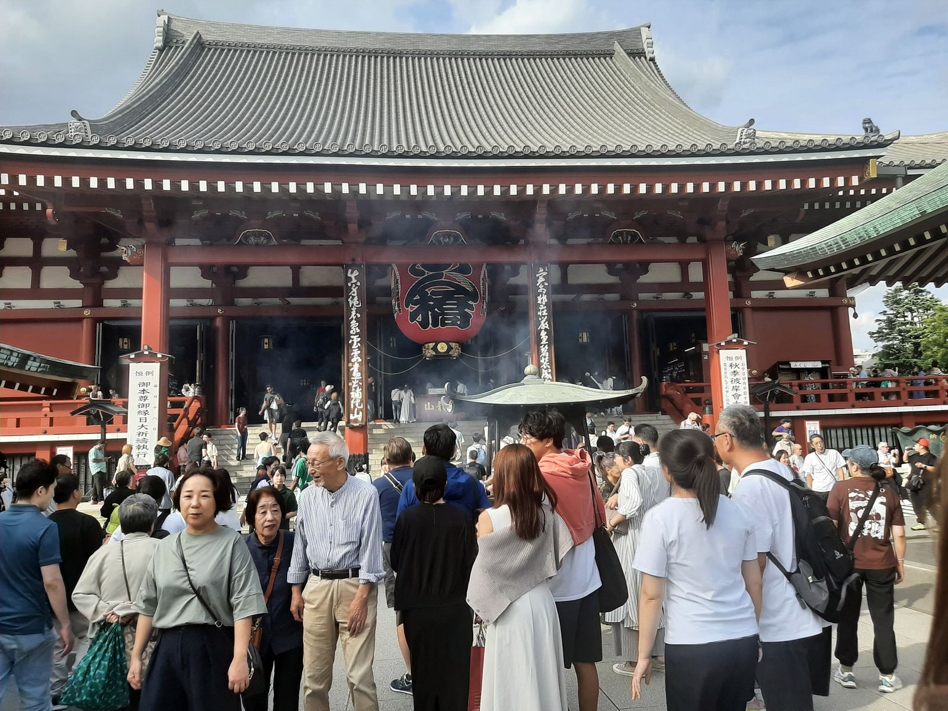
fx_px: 712
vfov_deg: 53.1
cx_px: 474
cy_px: 356
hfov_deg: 67.3
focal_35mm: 26
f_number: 1.7
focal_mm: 3.93
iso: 40
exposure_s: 1/1277
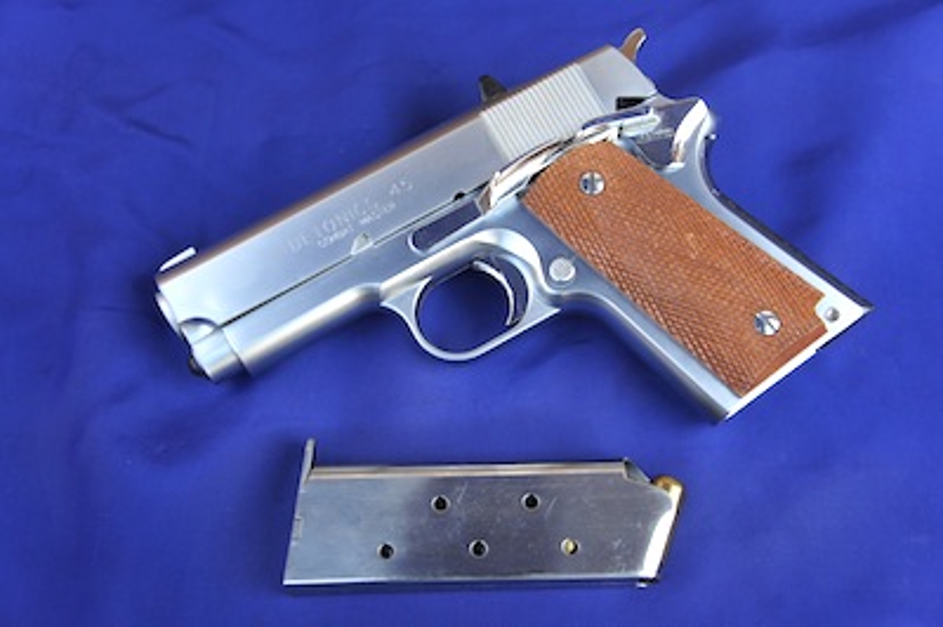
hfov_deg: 41.1
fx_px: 1256
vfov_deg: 28.0
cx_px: 472
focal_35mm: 48
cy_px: 314
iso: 320
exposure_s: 1/125
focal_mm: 32
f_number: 5.6
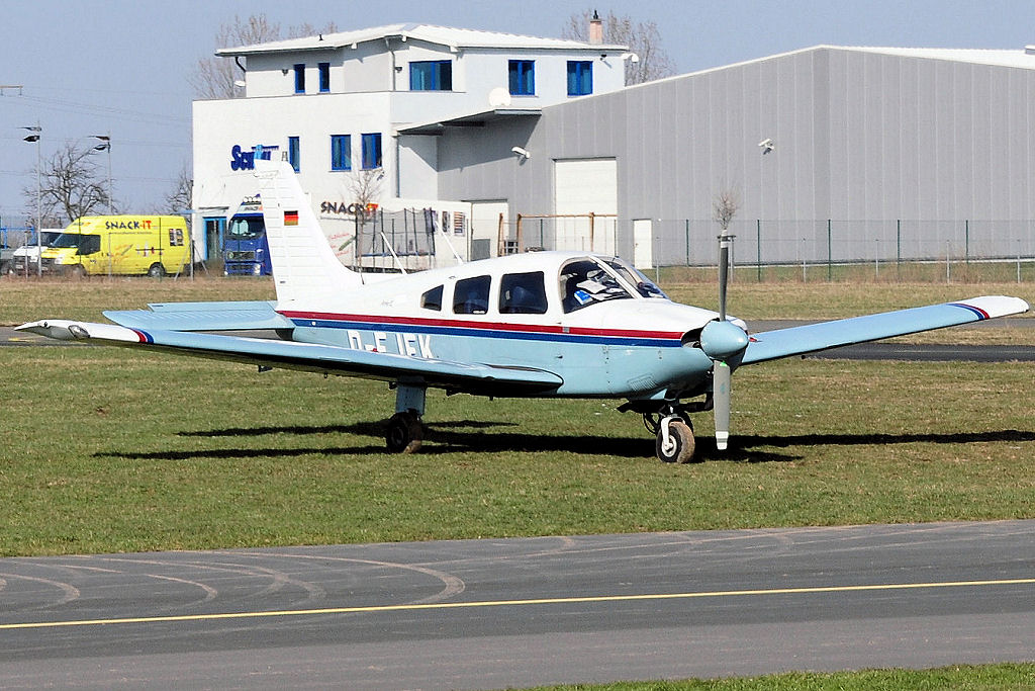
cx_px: 518
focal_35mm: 128
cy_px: 346
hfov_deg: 16.1
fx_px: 3666
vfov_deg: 10.8
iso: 200
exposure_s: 1/320
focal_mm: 85
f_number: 13
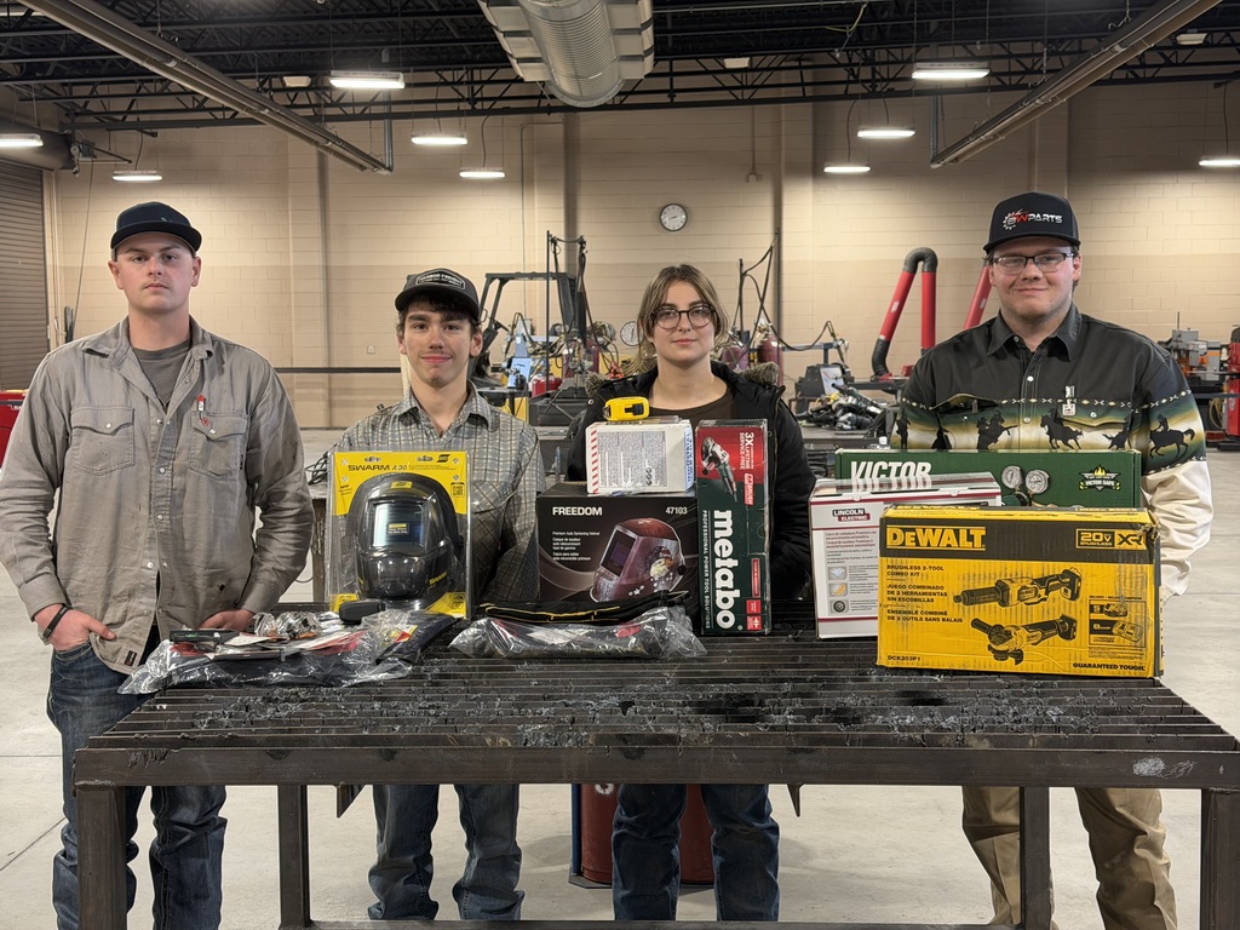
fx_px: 1719
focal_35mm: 48
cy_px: 465
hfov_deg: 39.7
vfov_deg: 30.3
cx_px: 620
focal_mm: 6.76
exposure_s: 1/60
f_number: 1.78
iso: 160
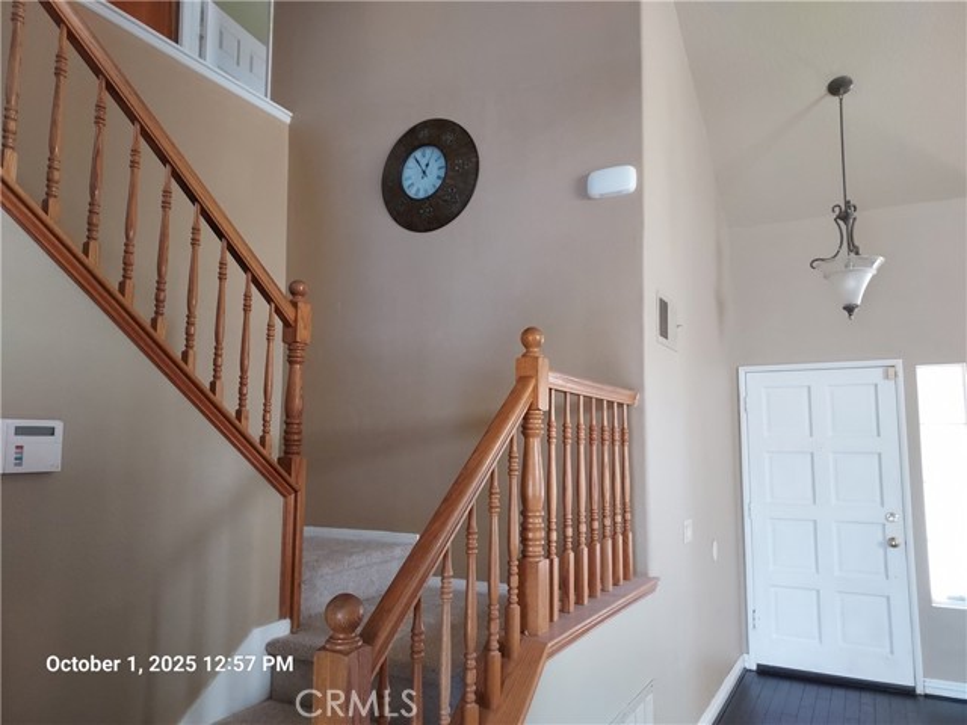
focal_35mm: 24
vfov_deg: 56.8
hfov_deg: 71.6
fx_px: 670
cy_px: 362
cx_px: 484
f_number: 1.8
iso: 250
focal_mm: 4.6
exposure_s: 1/60
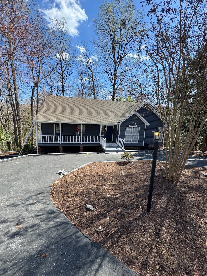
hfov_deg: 85.7
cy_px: 138
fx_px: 112
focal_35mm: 14
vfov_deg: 102.1
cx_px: 104
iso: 40
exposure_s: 1/681
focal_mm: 2.22
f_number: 2.2
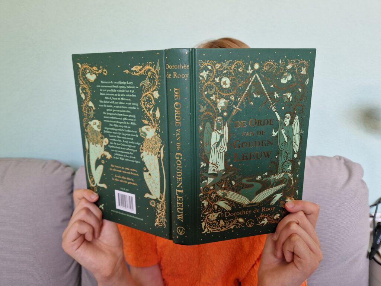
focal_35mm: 23
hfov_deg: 73.9
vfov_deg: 58.9
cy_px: 143
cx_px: 190
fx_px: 253
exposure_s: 1/180
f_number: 1.8
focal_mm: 5.4
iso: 50
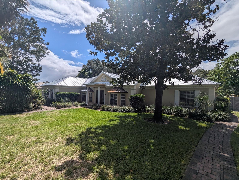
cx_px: 120
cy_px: 90
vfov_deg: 78.2
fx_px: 111
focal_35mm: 16
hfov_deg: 94.4
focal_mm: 2.35
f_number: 2.2
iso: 48
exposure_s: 1/6211
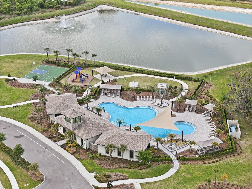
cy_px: 94
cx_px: 126
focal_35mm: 70
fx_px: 510
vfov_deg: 21.0
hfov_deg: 27.8
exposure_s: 1/250
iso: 100
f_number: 2.8
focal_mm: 19.4
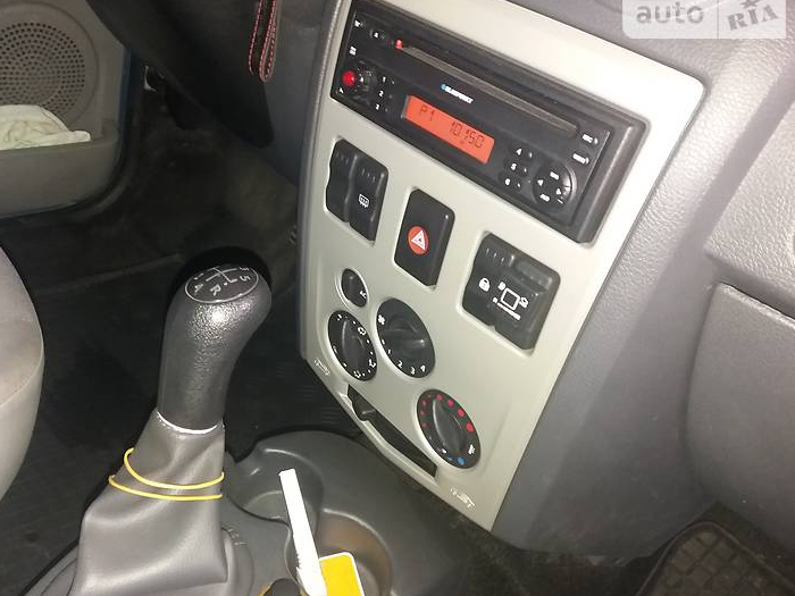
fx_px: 735
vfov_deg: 44.1
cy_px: 317
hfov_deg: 56.7
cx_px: 349
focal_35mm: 32
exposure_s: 1/20
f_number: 1.9
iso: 160
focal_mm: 3.7
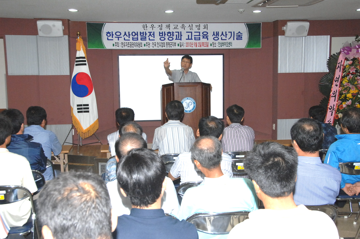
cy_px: 120
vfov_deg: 30.8
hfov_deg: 45.0
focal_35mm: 44
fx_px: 434
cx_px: 180
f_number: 6.7
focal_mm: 29
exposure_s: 1/60
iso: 800
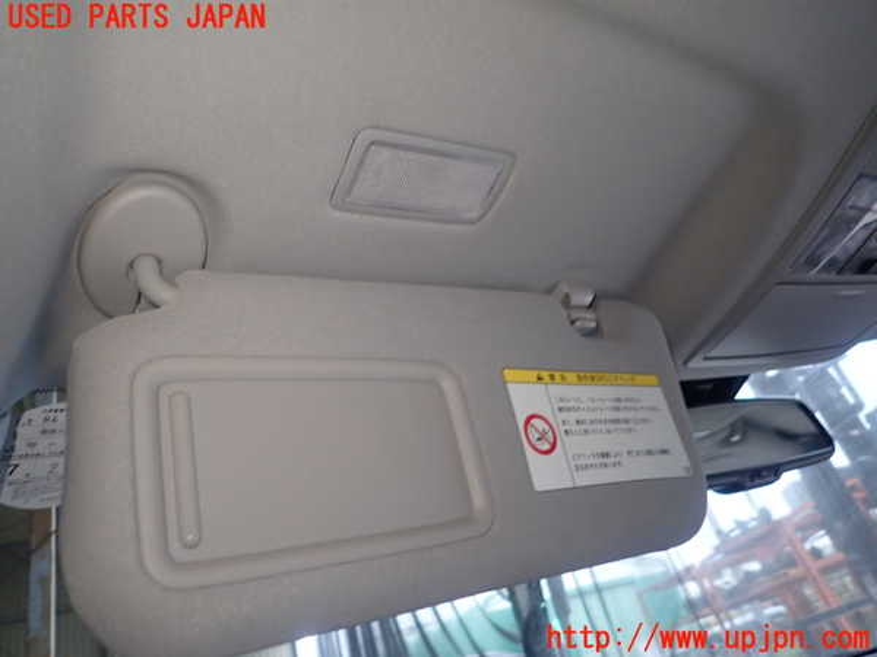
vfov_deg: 54.9
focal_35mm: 25
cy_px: 328
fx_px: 633
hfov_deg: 69.4
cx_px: 438
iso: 320
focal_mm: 4.5
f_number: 2
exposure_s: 1/30
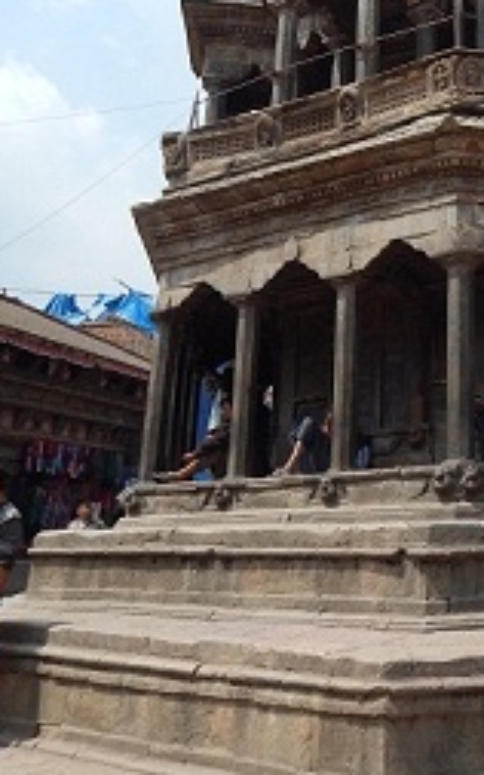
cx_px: 518
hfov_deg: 26.6
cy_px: 202
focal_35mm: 45
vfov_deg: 43.1
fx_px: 950
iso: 125
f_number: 6
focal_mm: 4
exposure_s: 1/400
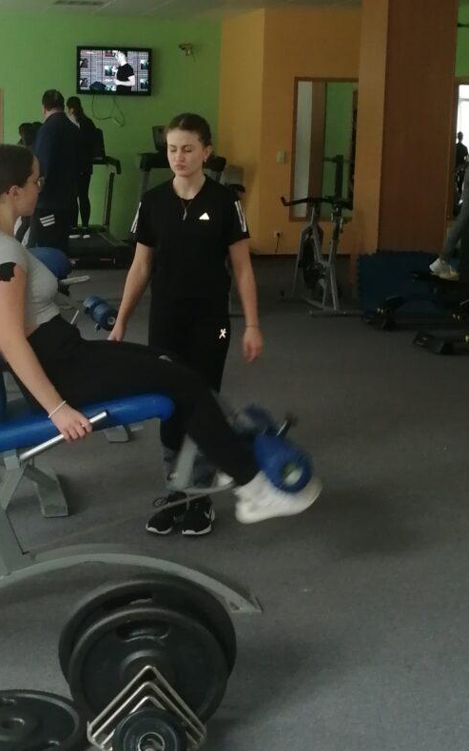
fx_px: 1187
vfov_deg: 35.1
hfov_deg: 22.3
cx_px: 177
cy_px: 337
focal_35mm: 58
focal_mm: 3.95
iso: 200
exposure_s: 1/33.3
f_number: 2.2
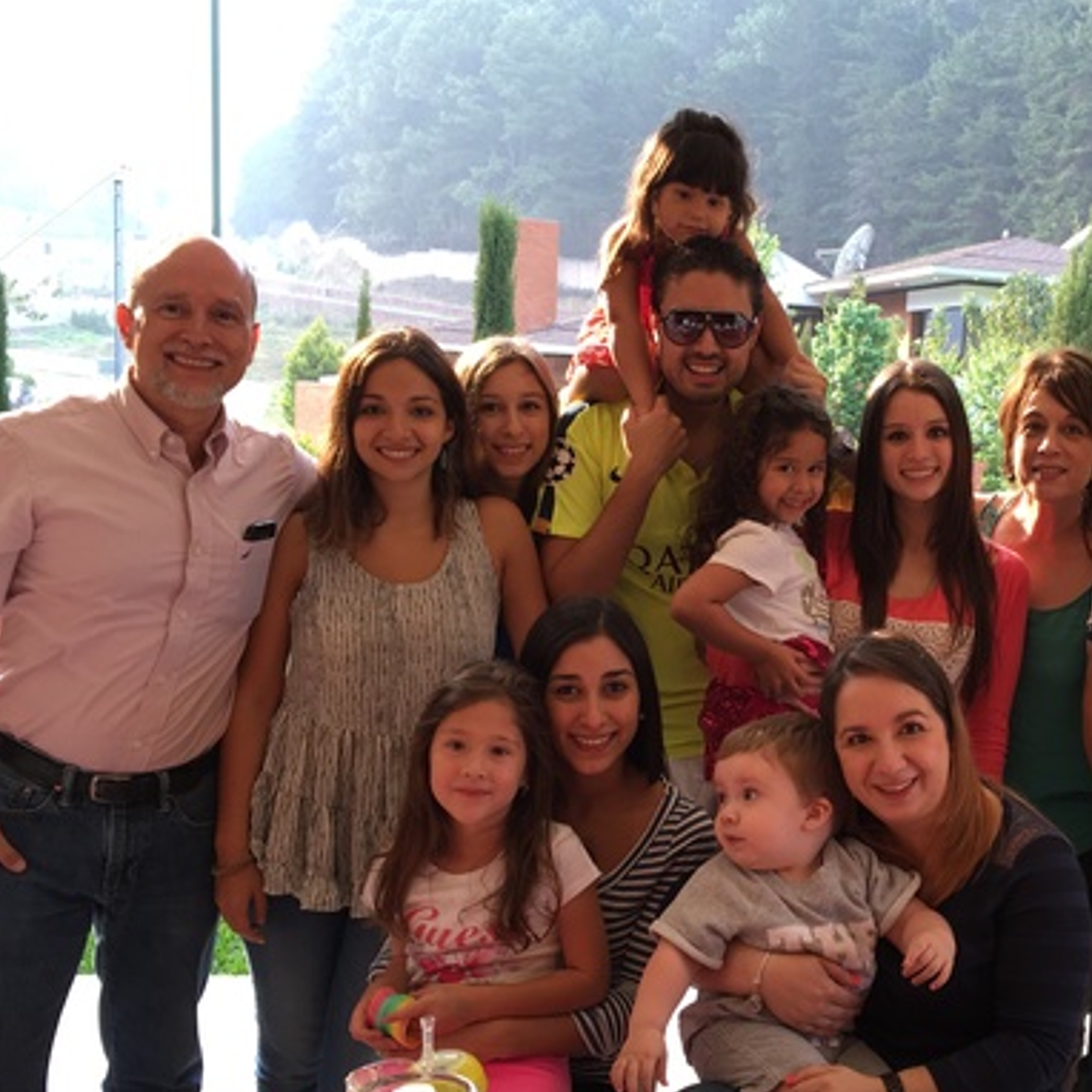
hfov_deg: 38.1
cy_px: 617
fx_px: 1535
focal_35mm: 43
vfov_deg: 39.1
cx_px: 826
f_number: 2.2
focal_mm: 4.15
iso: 25
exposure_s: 1/60
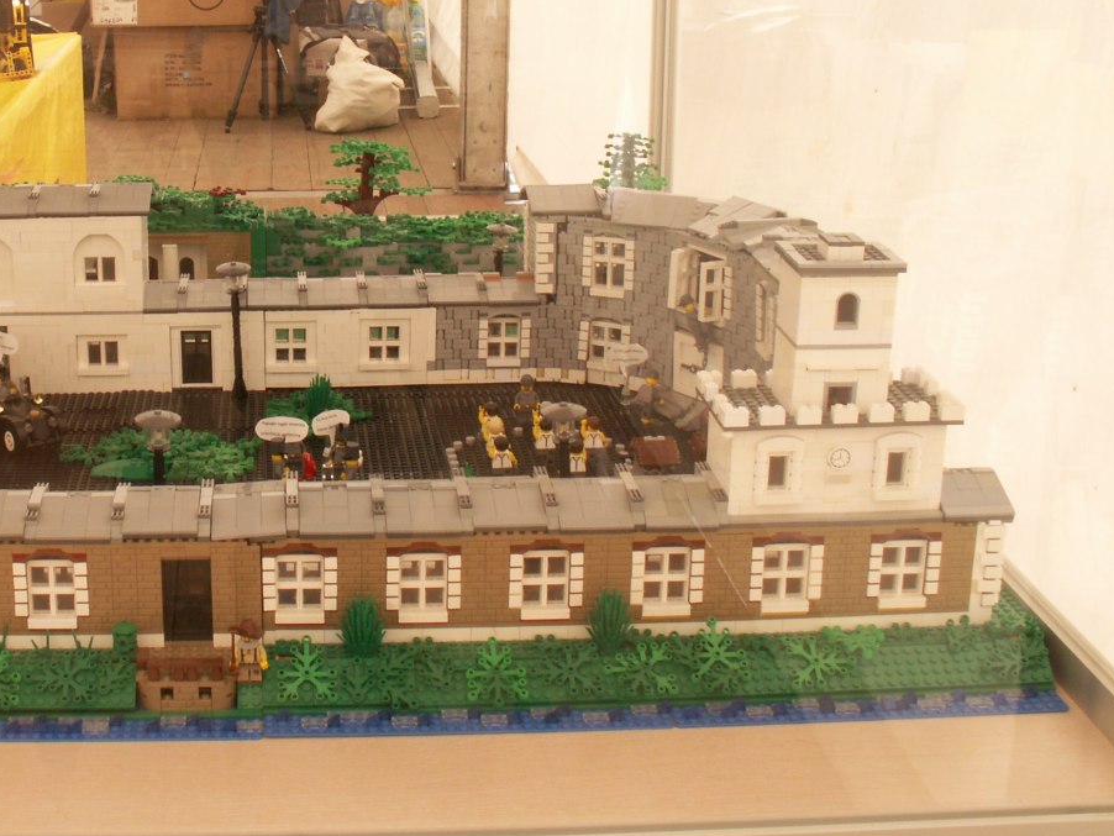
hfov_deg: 35.4
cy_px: 255
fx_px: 1706
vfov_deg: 27.3
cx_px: 283
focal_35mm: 53
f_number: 8
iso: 50
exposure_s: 1/13
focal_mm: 5.86
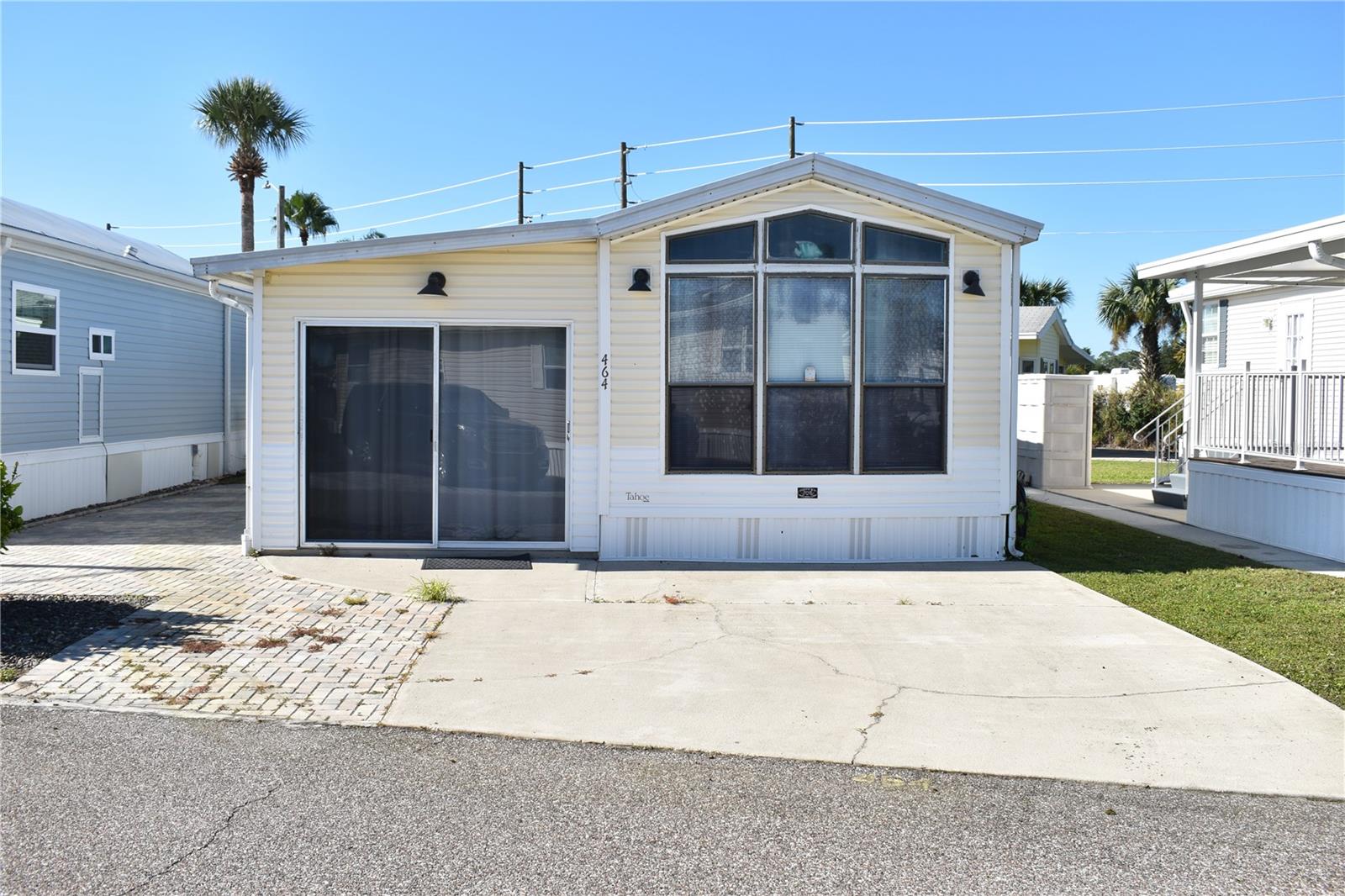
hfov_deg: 57.2
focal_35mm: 33
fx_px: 1233
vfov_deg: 40.0
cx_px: 672
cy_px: 448
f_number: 8
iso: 100
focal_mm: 22
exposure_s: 1/250
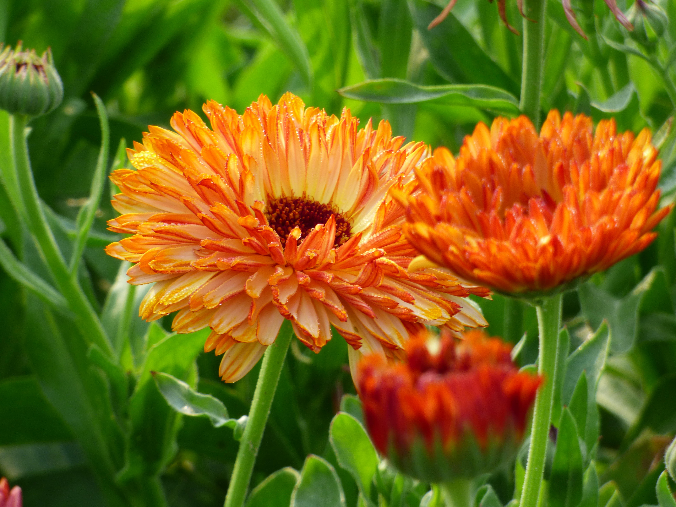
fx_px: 6249
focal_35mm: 320
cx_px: 338
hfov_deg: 6.2
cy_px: 254
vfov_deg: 4.6
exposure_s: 1/160
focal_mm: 52.16
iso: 100
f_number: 5.5
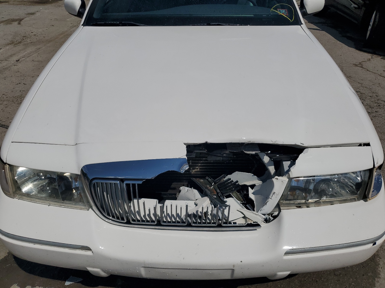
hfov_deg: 67.3
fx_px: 289
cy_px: 144
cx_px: 192
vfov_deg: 53.1
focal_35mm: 26
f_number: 1.5
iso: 52
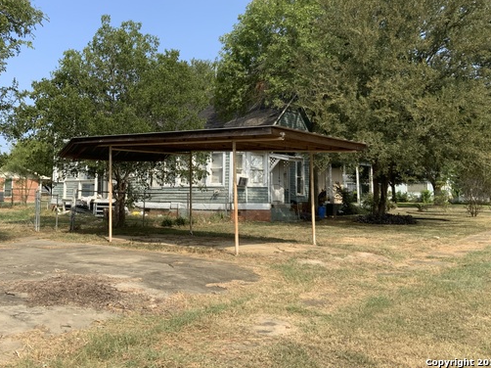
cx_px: 191
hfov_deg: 49.8
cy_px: 145
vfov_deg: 38.5
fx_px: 525
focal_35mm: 37
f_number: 1.8
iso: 16
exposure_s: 1/1451
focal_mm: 3
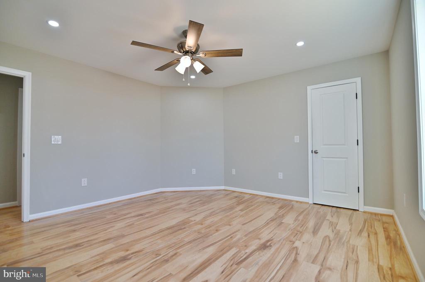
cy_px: 141
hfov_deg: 96.8
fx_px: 189
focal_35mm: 16
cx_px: 212
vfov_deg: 73.7
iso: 400
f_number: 3.5
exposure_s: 1/250
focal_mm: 16
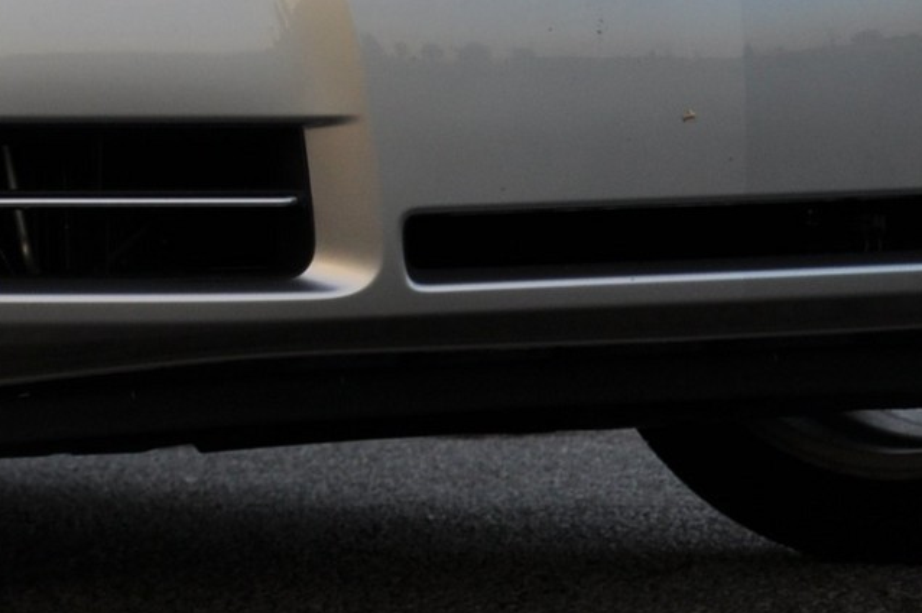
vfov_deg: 5.8
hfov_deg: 8.7
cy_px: -190
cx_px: -53
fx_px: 6012
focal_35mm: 235
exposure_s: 1/125
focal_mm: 40
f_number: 5.6
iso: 220
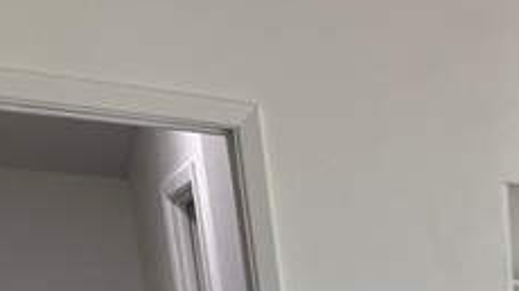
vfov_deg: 14.8
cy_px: 568
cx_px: 788
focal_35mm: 68
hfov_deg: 24.1
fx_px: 935
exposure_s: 1/120
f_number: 2.2
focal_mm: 2.22
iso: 80
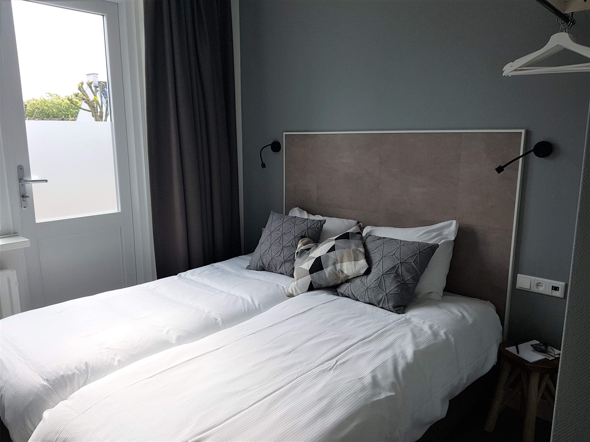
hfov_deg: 67.3
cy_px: 221
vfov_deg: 53.1
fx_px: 443
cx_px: 295
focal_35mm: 26
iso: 50
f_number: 1.7
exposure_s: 1/454
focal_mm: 4.2
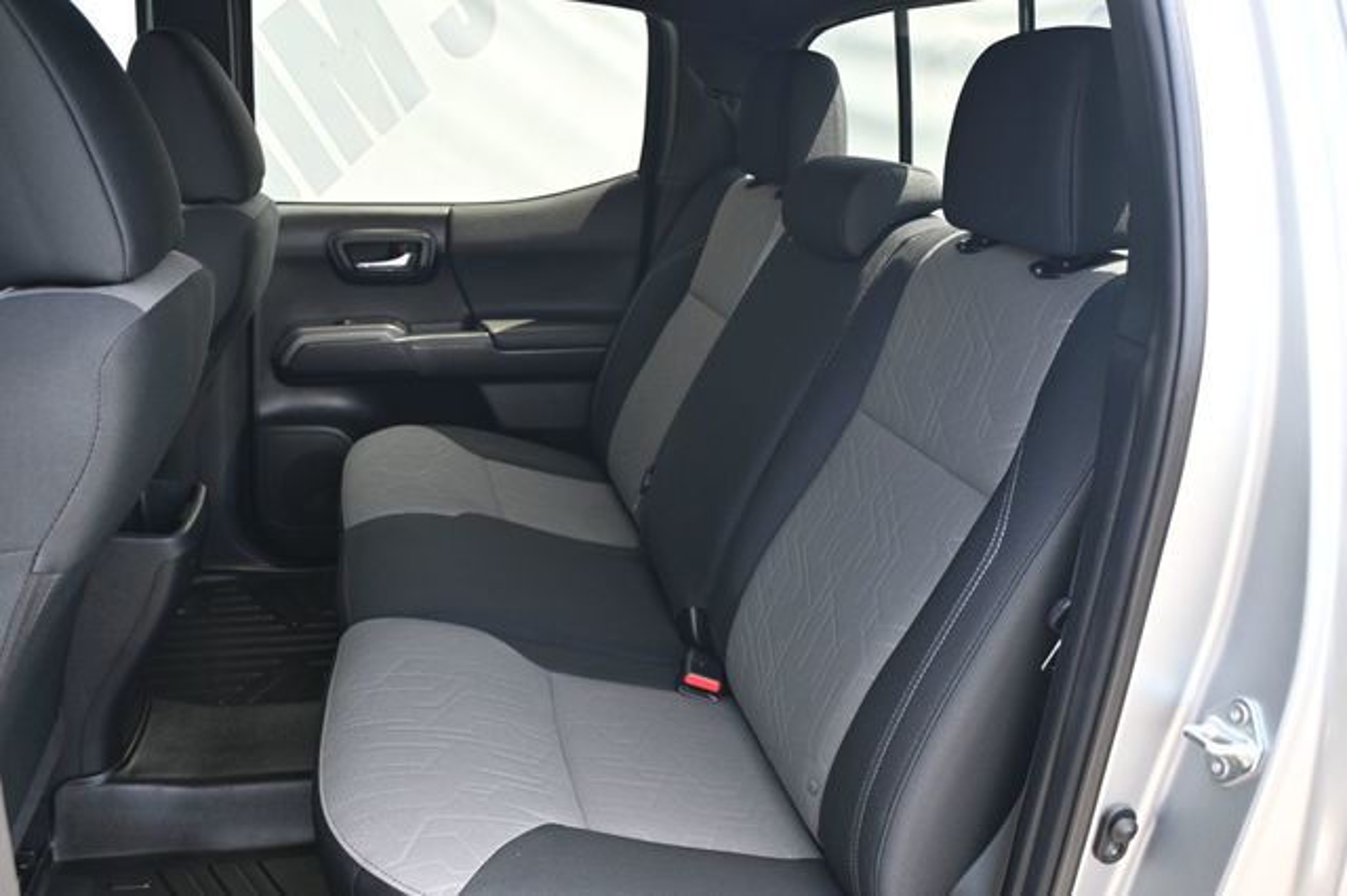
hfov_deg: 62.0
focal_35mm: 30
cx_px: 674
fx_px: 1122
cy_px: 448
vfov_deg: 43.6
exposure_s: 1/160
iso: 400
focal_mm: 20
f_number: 3.8
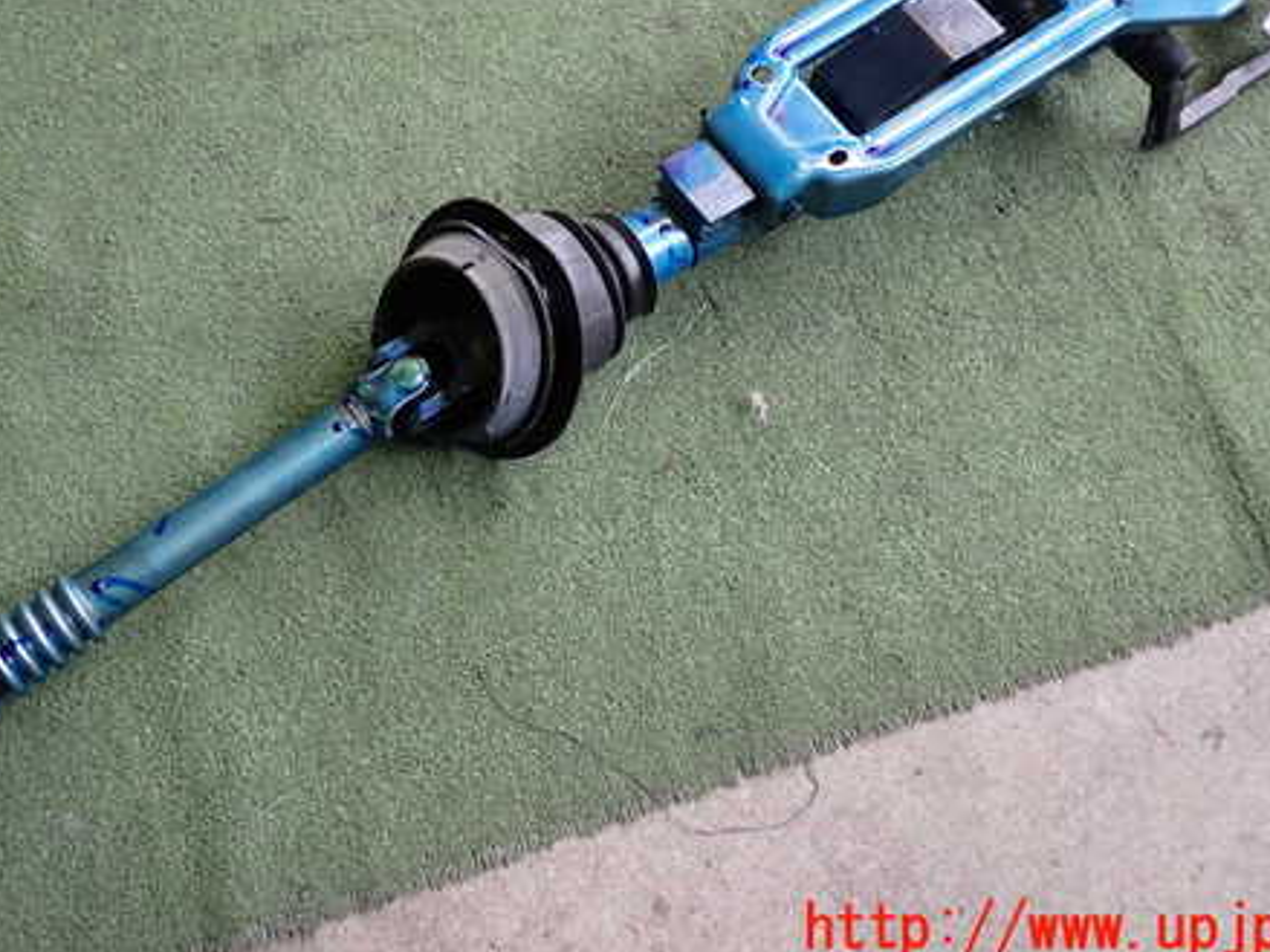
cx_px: 590
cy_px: 315
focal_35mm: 41
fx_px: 1504
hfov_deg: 45.8
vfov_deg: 34.8
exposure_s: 1/60
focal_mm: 5.4
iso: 200
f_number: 2.3
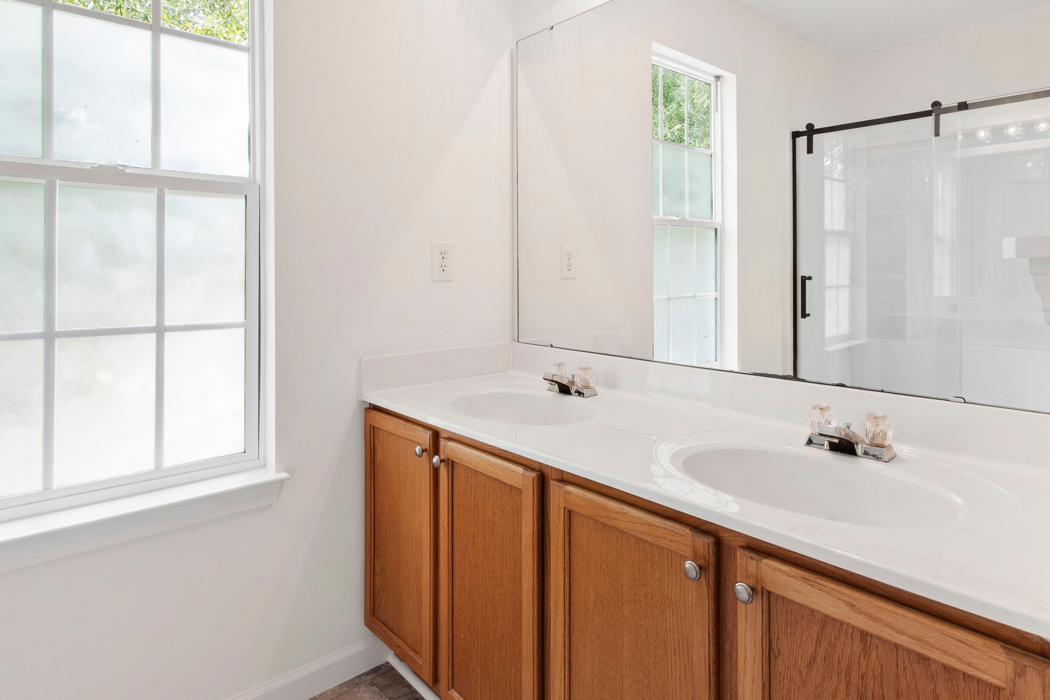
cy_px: 282
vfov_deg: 61.4
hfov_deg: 83.9
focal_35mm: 20
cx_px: 547
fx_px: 583
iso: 100
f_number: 8
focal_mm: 10
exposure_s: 1/2
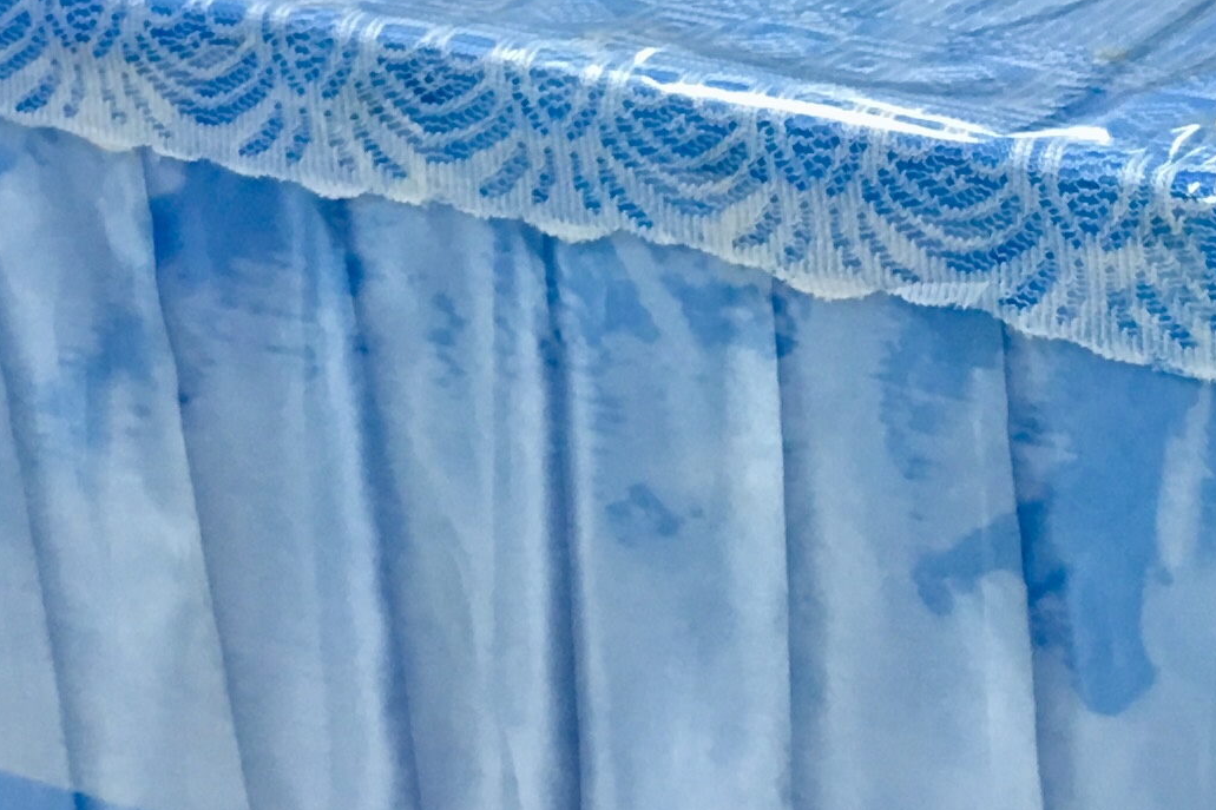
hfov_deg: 16.9
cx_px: 1257
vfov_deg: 11.3
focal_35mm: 118
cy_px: -269
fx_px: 3985
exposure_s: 1/33
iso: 125
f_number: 2.2
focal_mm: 4.15
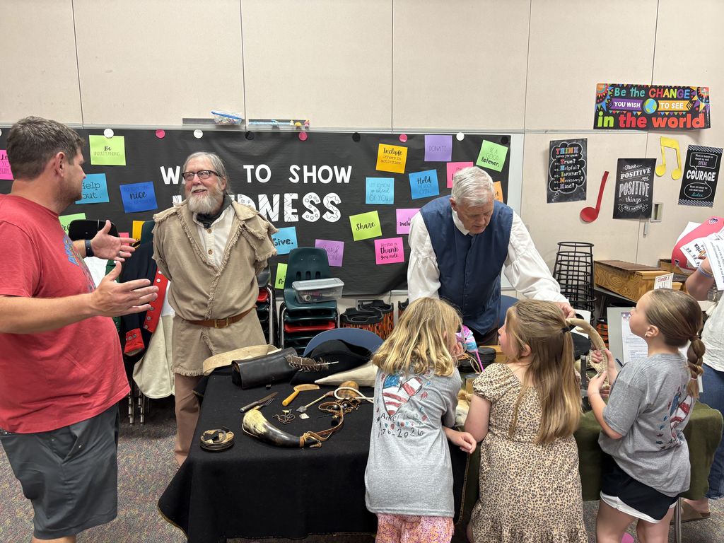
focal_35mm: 26
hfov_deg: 67.3
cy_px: 272
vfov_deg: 53.1
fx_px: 544
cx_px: 362
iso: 125
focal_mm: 5.96
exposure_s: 1/60
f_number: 1.6
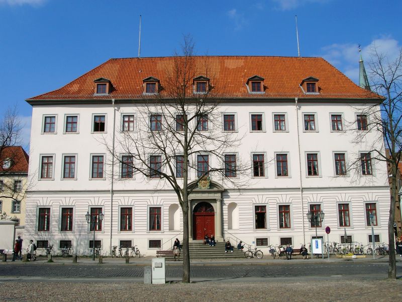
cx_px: 201
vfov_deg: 41.8
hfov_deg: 54.0
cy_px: 151
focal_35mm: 34
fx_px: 395
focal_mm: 7.13
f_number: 5.6
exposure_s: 1/704
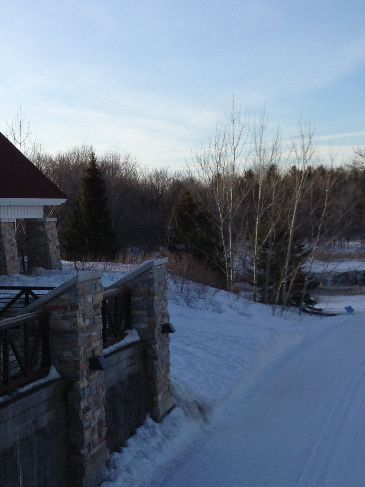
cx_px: -37
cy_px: 235
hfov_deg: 17.0
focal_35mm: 84
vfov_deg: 23.3
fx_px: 1181
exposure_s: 1/1255
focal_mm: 4.28
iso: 50
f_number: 2.4
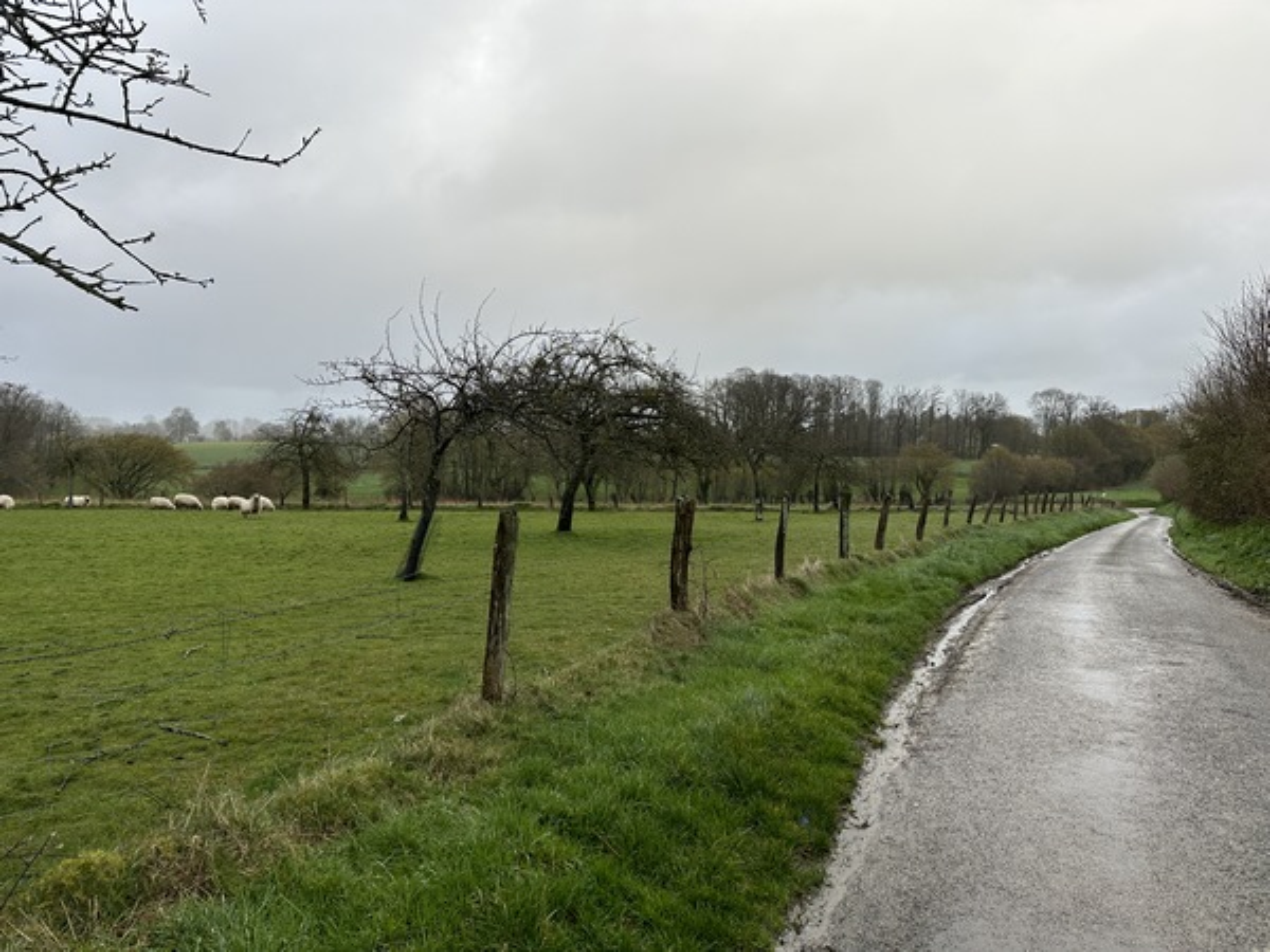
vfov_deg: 56.8
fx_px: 881
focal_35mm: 24
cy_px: 476
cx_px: 635
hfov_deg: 71.6
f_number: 1.78
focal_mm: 6.86
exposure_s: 1/322
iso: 80
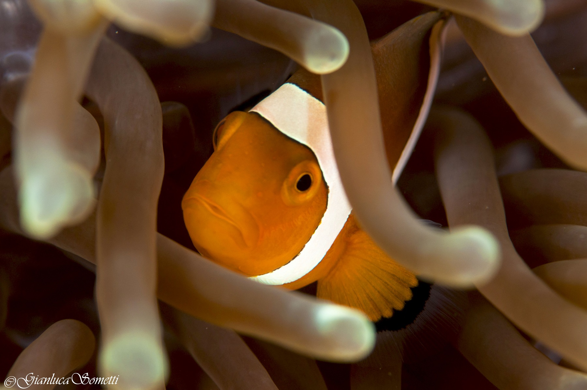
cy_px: 195
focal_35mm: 158
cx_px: 294
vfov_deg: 8.7
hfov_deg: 13.1
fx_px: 2565
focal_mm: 105
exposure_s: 1/160
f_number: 13
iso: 200
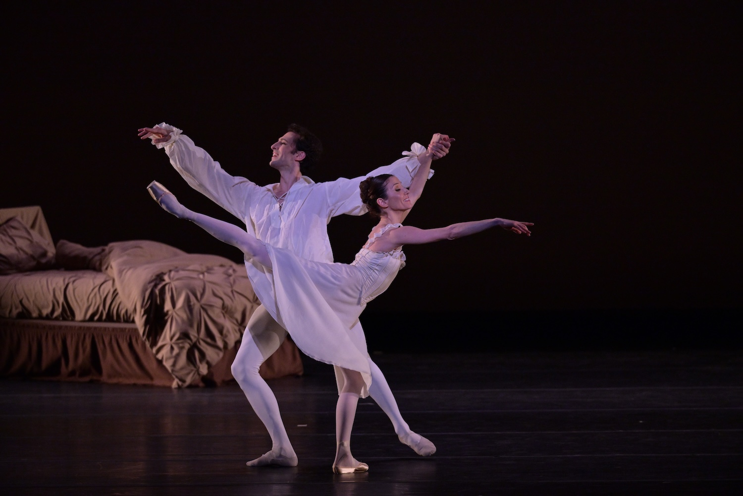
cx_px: 372
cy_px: 248
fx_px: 7017
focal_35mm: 340
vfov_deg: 4.0
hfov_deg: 6.1
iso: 3200
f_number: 4
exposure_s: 1/400
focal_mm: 340
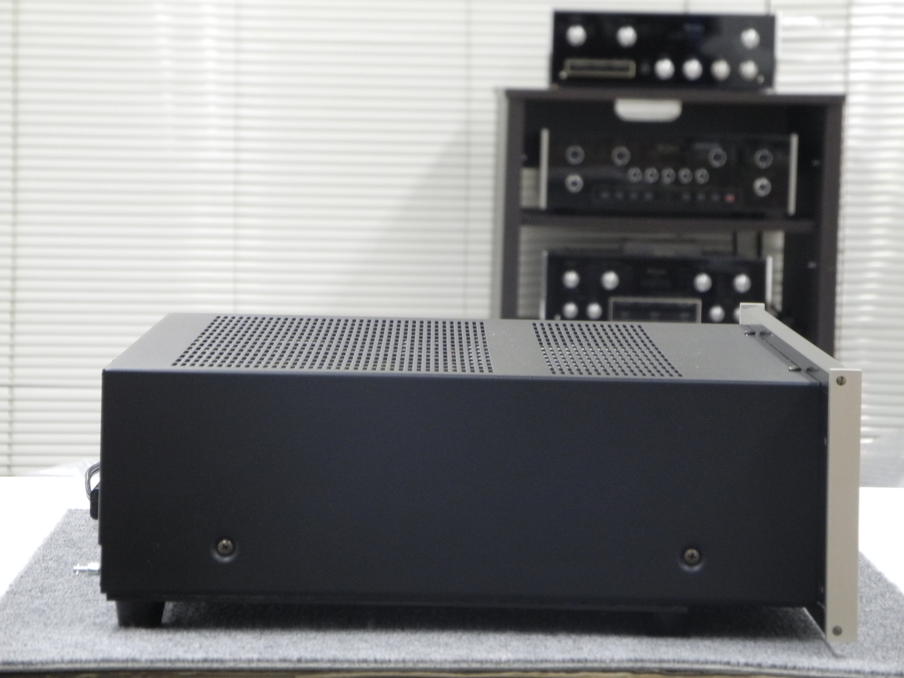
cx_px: 452
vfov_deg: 12.5
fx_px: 3108
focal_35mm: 119
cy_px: 339
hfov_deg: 16.6
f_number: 4.5
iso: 400
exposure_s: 1/20
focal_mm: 25.4
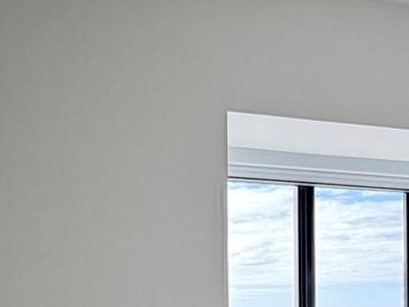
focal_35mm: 63
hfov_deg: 30.5
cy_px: 332
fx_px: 744
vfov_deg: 22.1
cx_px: 276
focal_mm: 2.22
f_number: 2.2
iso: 125
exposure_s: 1/120
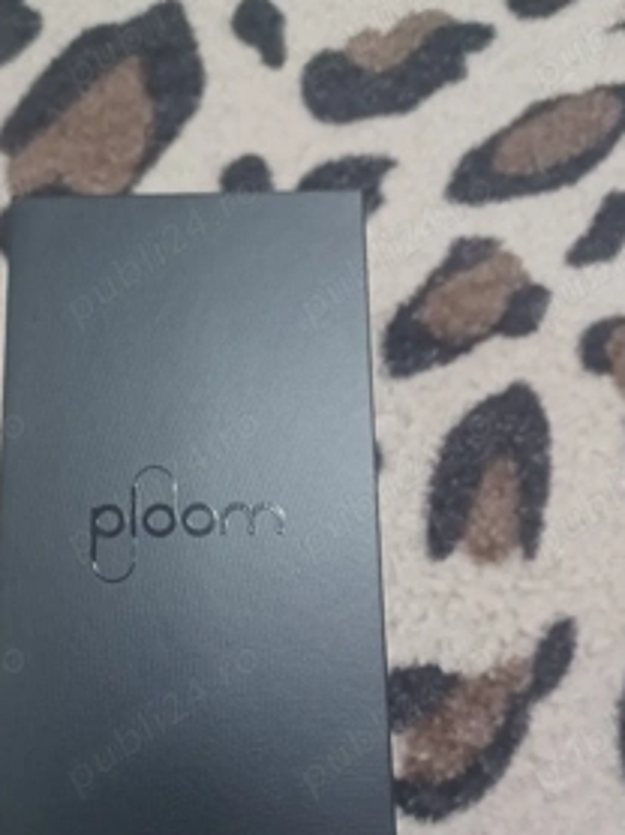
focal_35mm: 36
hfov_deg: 39.3
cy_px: 520
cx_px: 222
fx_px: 868
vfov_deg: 50.9
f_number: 1.8
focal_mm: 4.6
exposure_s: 1/16.7
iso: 2500
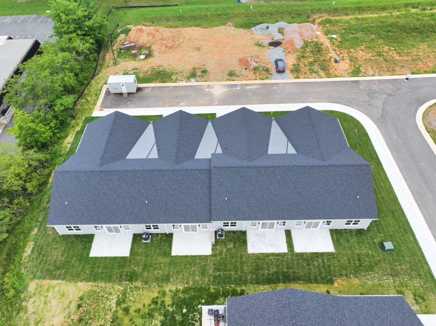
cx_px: 218
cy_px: 163
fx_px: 302
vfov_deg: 56.8
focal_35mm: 24
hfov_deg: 71.6
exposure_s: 1/400
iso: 170
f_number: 2.8
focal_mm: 12.29
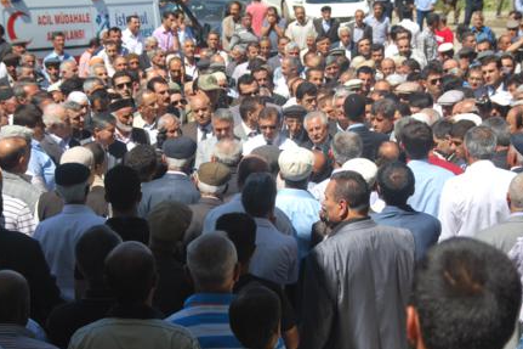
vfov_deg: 8.3
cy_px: 167
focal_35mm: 166
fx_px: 2411
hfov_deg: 12.4
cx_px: 262
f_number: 5.6
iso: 125
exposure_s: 1/500
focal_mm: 98
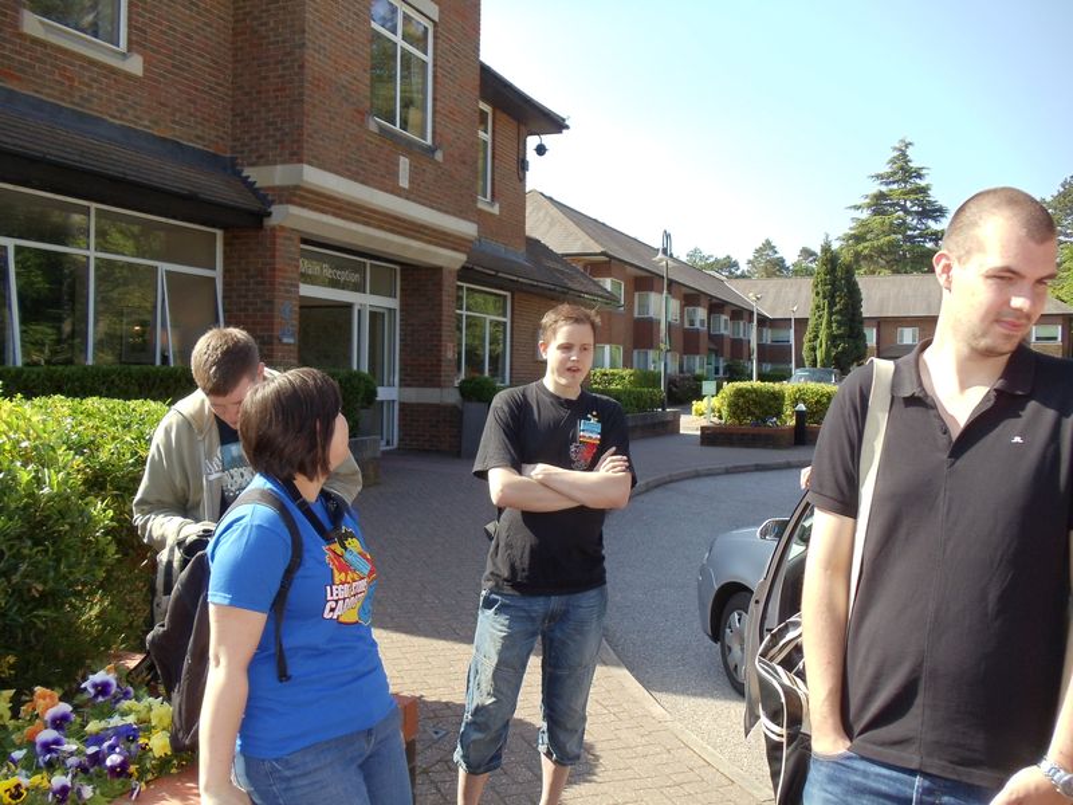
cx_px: 536
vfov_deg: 32.9
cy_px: 402
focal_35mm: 44
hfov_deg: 42.9
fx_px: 1364
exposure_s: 1/160
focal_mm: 6
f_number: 3.5
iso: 100
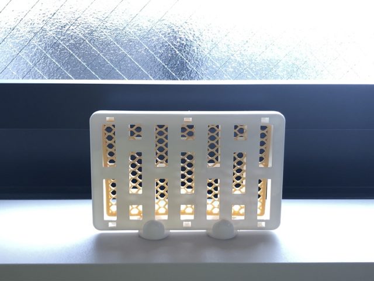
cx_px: 187
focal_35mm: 41
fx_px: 443
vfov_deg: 35.1
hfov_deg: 45.8
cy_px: 140
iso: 40
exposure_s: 1/17
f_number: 1.8
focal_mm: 3.99
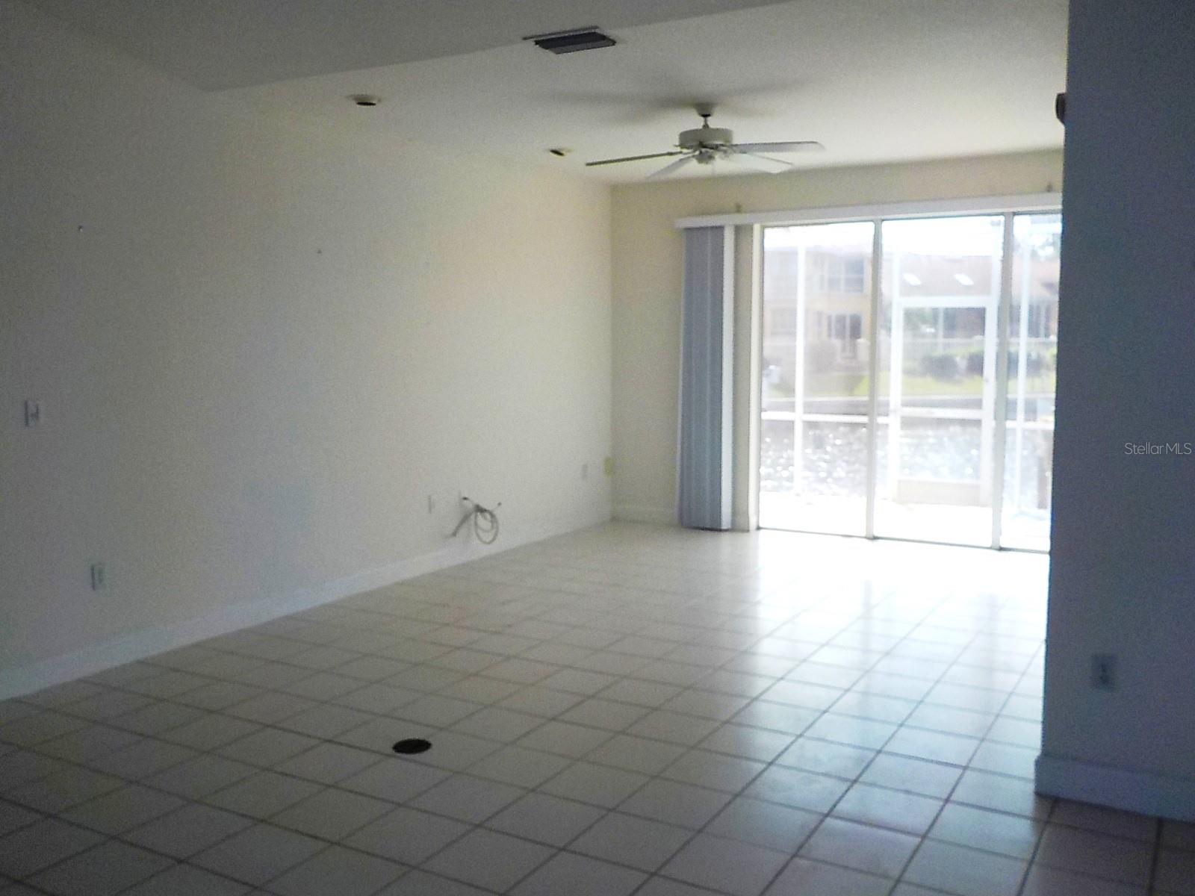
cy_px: 448
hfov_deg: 60.0
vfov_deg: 46.8
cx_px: 598
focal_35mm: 30
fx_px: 1036
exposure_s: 1/250
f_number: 3.3
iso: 125
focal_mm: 4.1
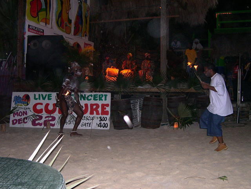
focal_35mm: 38
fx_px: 276
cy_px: 94
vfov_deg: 37.7
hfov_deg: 49.0
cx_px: 126
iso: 400
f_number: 2.8
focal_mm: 8
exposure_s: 1/60
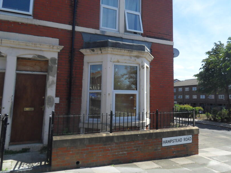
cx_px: 142
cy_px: 69
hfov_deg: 59.3
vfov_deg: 46.5
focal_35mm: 30
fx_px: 200
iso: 80
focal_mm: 4.2
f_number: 7.5
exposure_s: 1/180
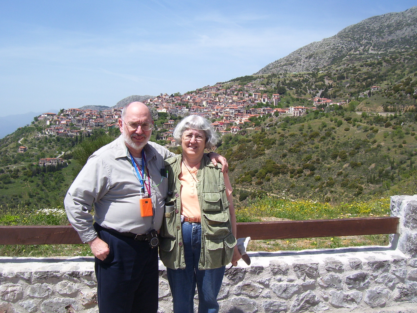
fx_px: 410
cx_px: 208
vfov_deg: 41.8
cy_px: 156
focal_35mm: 34
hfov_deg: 54.0
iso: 80
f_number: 4.8
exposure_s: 1/500
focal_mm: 5.6
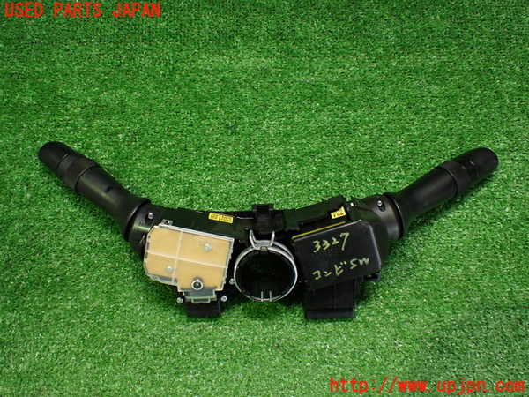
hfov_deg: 60.0
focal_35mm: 30
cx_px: 264
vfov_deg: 46.8
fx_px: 458
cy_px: 198
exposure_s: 1/60
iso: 800
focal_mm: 5.4
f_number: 2.3
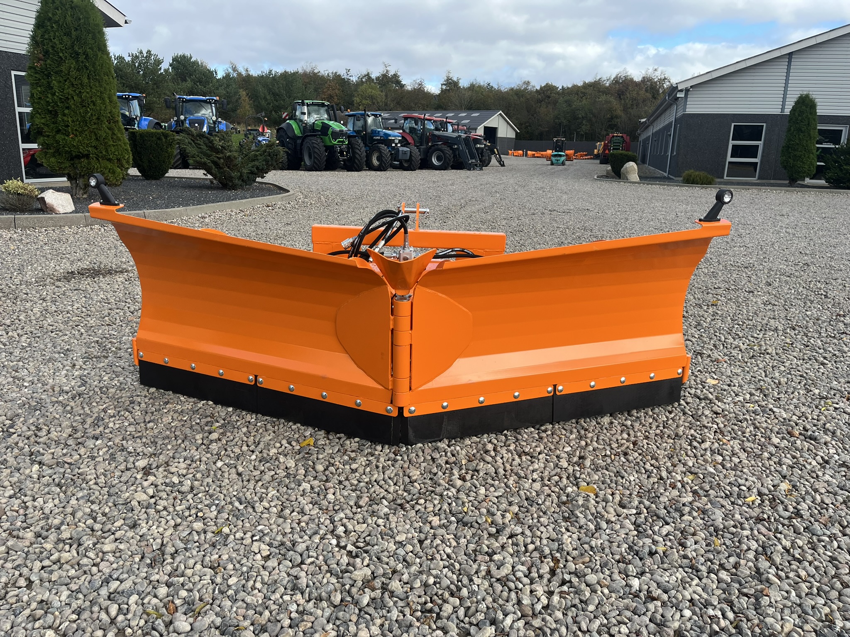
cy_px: 318
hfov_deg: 67.3
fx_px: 638
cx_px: 425
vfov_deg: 53.1
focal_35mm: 26
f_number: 1.6
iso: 50
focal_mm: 5.1
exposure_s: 1/1009
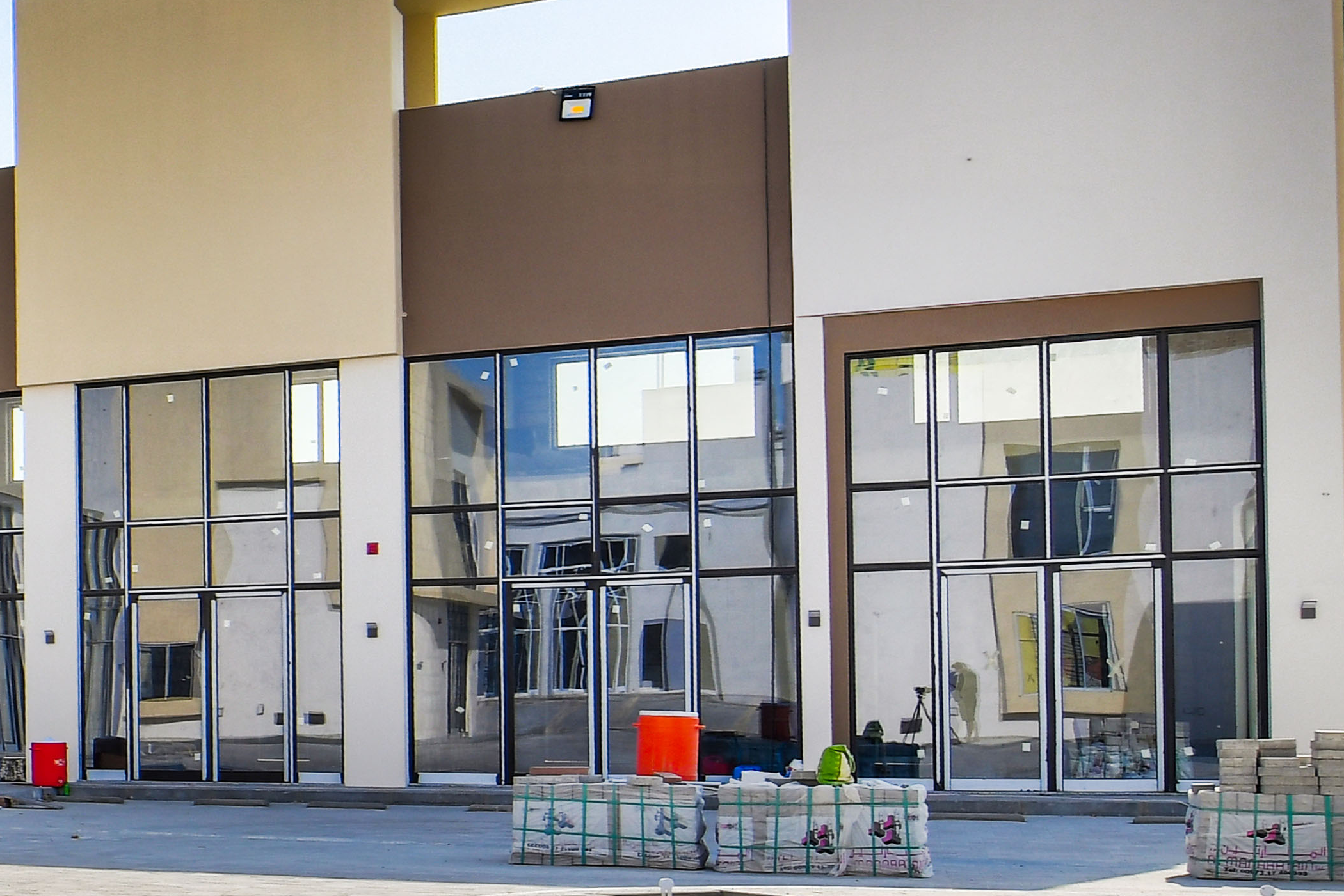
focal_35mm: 55
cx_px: -894
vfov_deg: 23.6
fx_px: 2054
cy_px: 13
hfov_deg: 23.9
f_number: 9
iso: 100
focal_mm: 14
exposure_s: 1/320
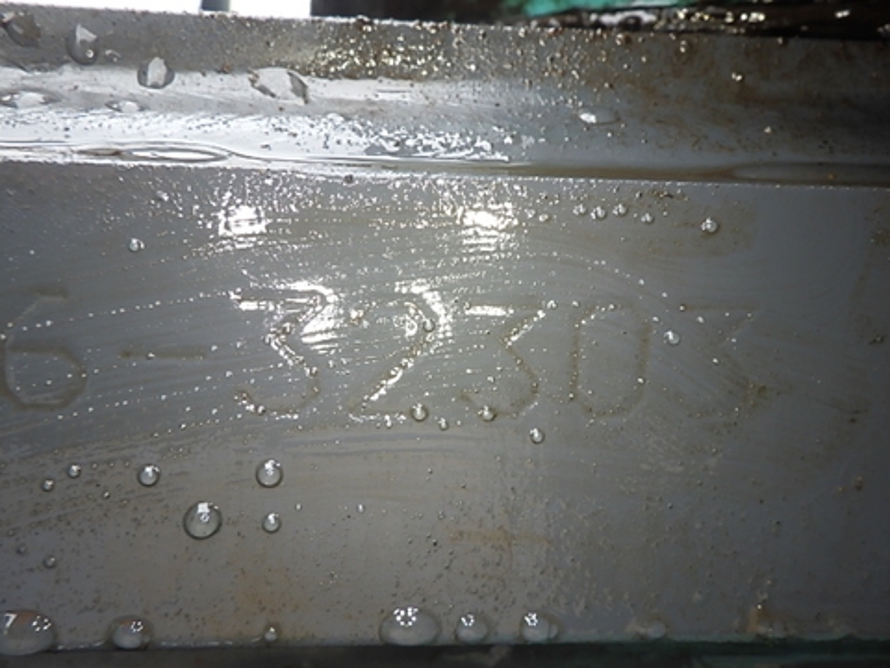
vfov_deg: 41.8
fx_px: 874
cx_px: 445
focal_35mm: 34
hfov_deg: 54.0
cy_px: 334
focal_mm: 6.1
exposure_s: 1/100
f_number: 3.8
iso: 125
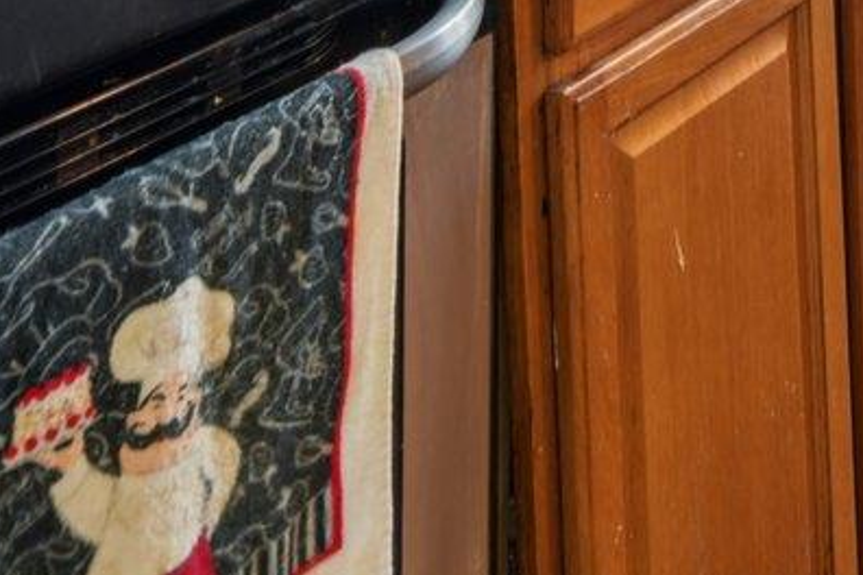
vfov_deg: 12.3
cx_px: 924
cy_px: -816
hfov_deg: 22.0
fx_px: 2109
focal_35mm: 88
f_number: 8
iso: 320
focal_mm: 17
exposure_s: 1/2
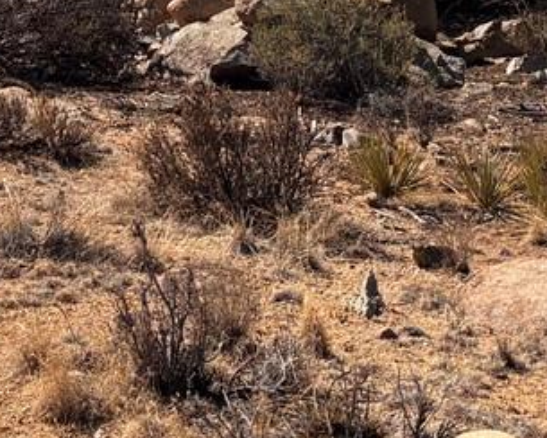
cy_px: -521
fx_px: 2153
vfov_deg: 10.4
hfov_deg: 14.0
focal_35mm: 133
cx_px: -111
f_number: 1.6
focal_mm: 5.96
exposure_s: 1/5952
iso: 50
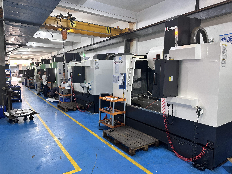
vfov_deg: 56.8
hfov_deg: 71.6
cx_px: 116
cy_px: 87
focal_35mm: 24
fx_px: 161
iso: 200
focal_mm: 6.86
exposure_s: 1/50
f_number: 1.78
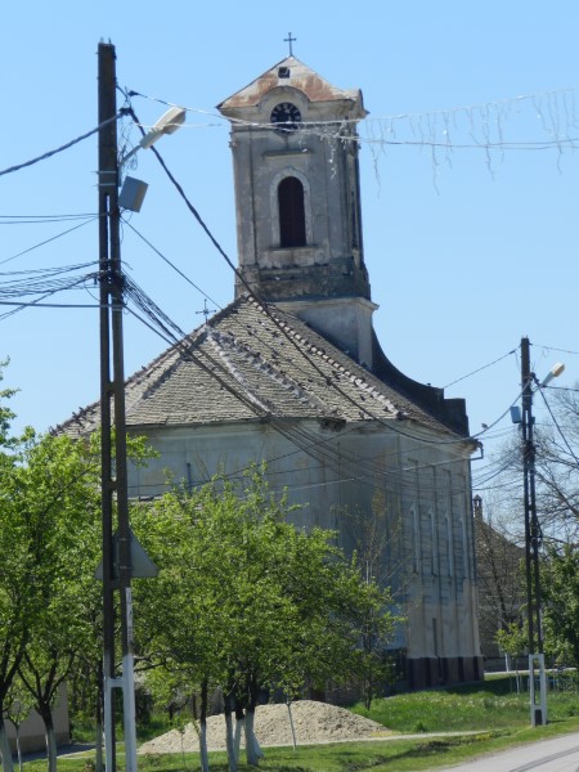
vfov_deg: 9.2
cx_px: 290
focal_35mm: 215
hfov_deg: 6.9
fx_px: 4795
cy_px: 386
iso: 160
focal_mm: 38.2
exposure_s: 1/640
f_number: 5.6
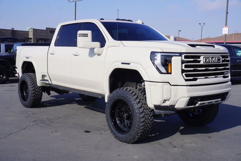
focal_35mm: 45
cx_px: 120
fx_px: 301
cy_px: 80
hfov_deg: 43.6
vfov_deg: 29.9
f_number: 11
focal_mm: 30
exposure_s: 1/160
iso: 100
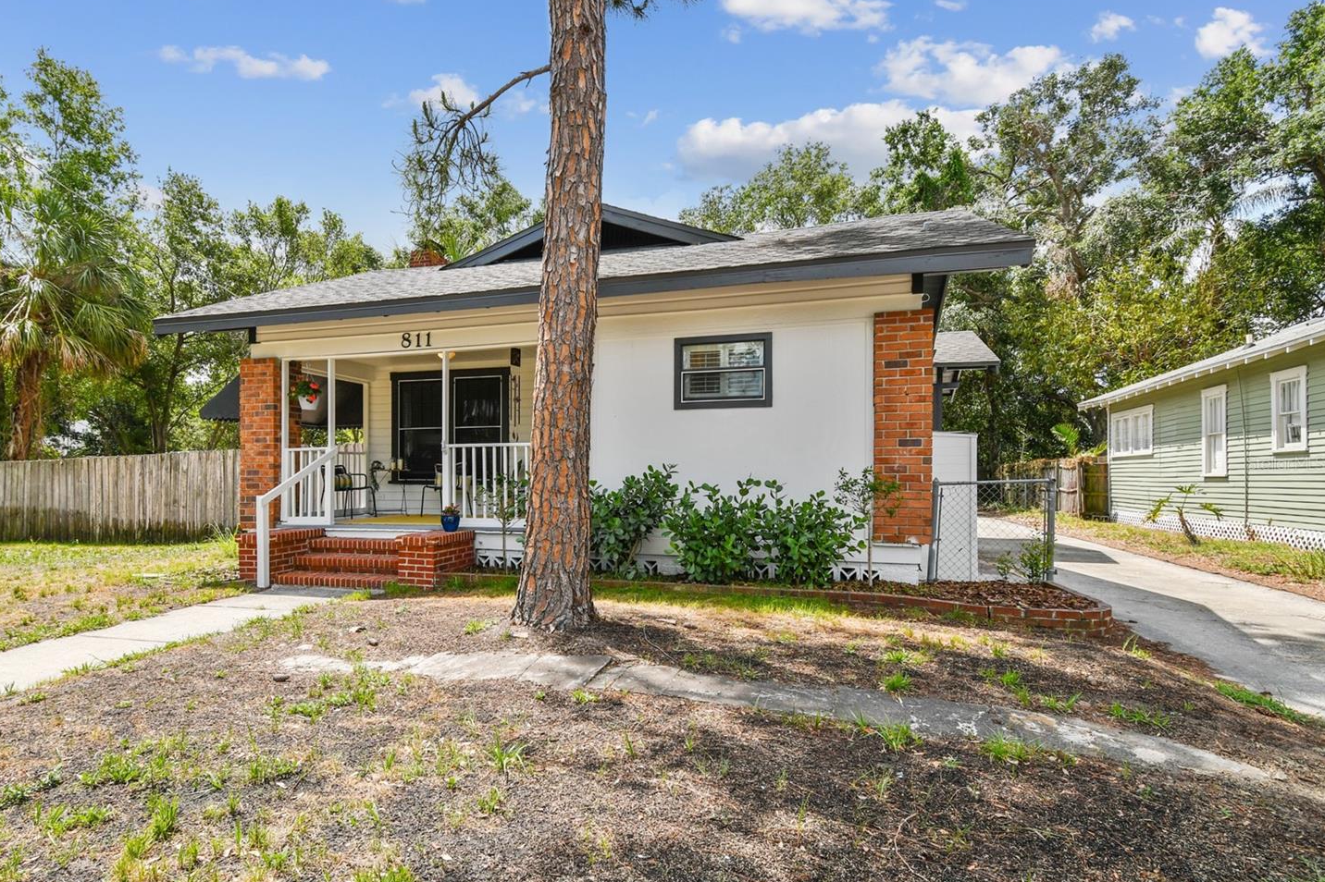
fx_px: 699
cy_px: 463
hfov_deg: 86.6
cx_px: 588
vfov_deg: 64.5
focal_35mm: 19
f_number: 7.1
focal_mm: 11.5
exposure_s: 1/200
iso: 100
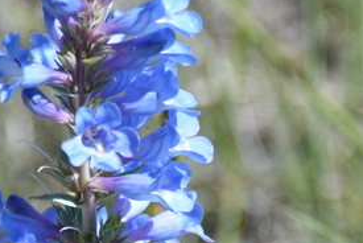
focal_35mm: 1396
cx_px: 211
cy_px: 403
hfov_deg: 1.5
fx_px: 14091
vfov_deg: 1.0
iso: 180
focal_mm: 300
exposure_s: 1/640
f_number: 5.6
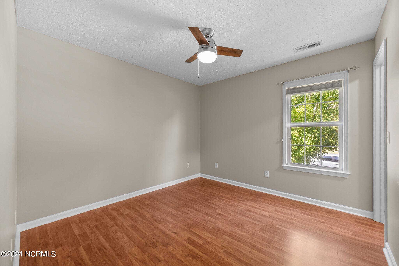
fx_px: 155
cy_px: 133
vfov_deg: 81.2
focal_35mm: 14
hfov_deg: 104.3
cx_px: 200
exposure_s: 1/1.25
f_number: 6.3
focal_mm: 14
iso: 400
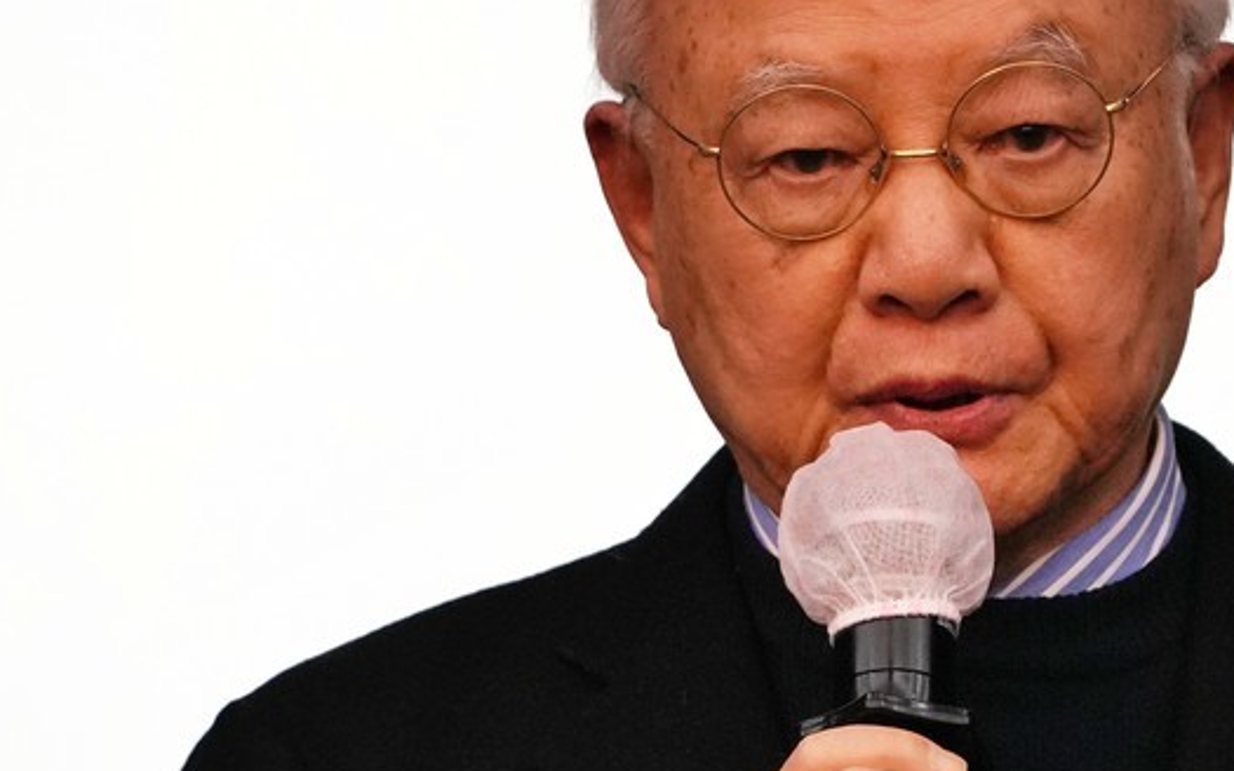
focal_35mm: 915
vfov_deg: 1.4
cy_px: 511
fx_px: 30769
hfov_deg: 2.3
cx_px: 555
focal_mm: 368
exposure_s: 1/200
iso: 4000
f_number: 6.3
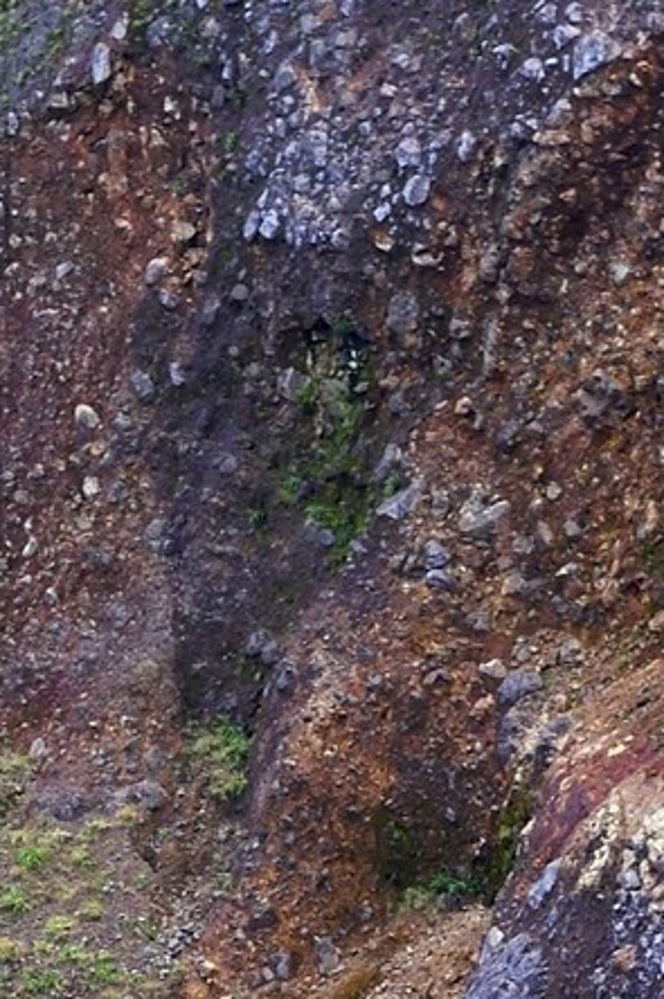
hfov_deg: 3.9
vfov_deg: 5.6
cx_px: 59
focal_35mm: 352
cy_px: 2436
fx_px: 9761
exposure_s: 1/100
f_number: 9
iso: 200
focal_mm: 65
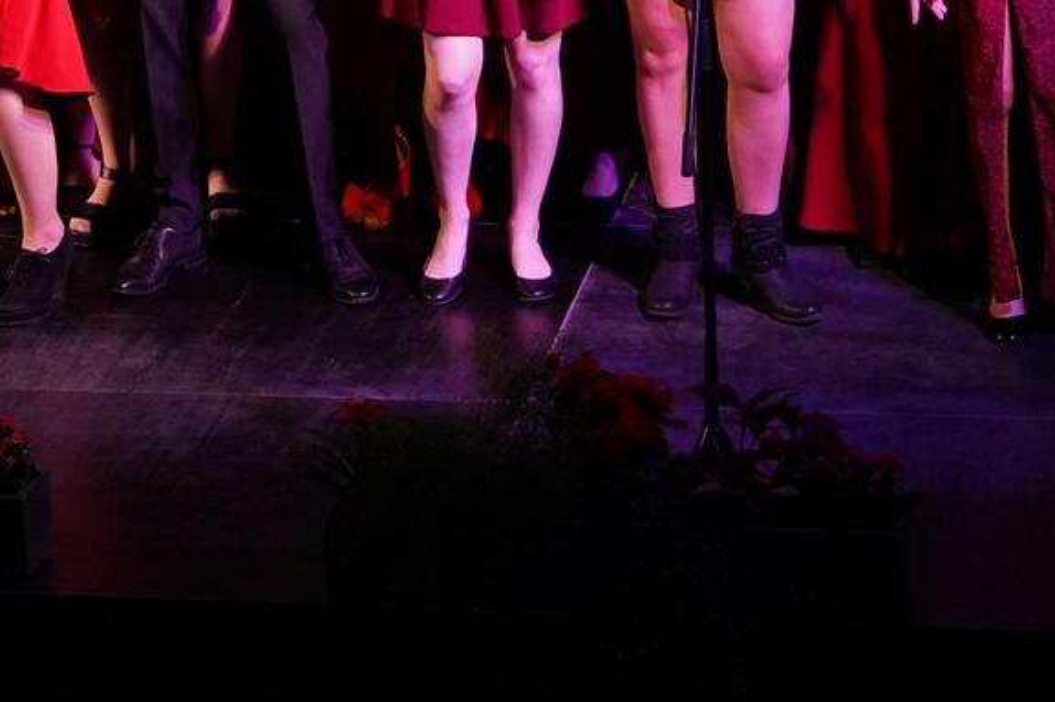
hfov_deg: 8.8
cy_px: -237
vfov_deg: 5.8
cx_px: -73
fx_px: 6824
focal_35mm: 233
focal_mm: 70
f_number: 4
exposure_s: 1/640
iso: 5000
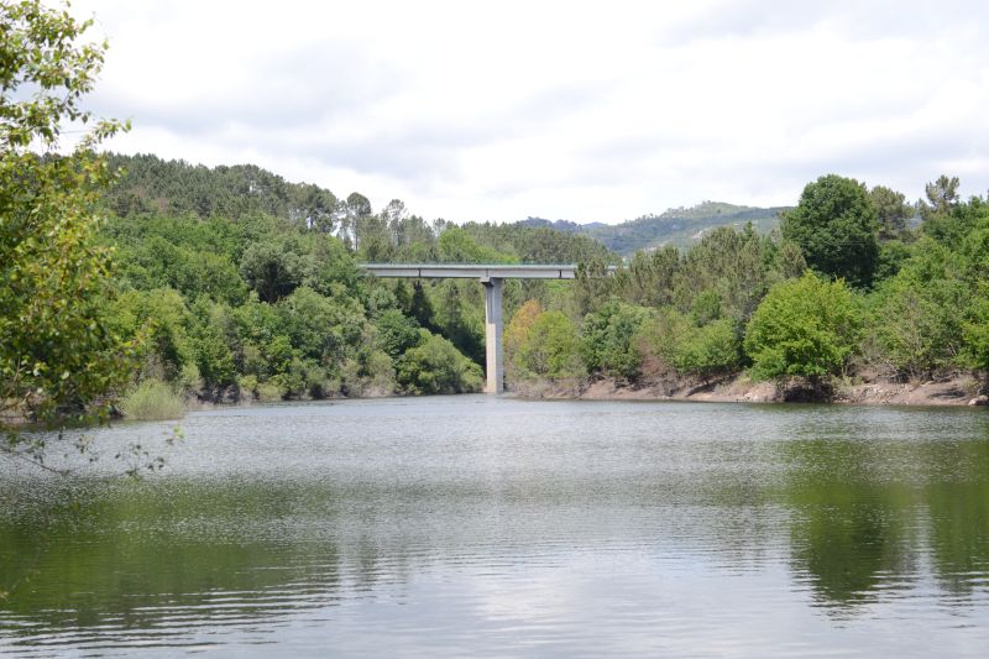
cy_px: 330
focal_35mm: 52
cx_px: 494
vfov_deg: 25.7
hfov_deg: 37.9
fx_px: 1442
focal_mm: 35
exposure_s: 1/1000
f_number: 2.8
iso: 100
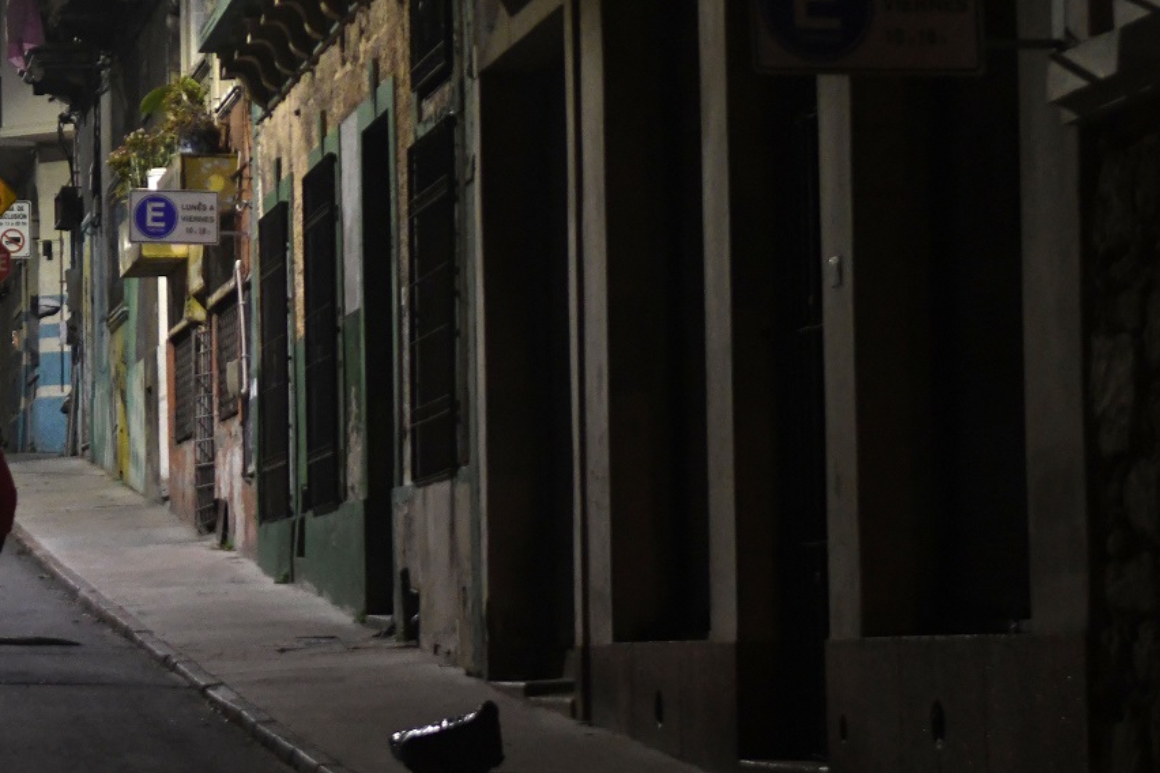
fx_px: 4344
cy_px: 382
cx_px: 297
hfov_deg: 15.1
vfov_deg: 10.2
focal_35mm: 135
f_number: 2.8
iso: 3200
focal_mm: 55
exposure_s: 1/100
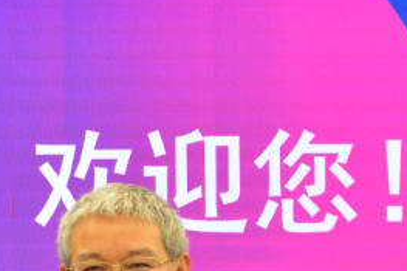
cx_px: 60
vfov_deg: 6.9
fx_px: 2226
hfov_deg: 10.4
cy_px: 412
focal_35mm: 197
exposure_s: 1/60
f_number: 4.2
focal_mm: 32
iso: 800
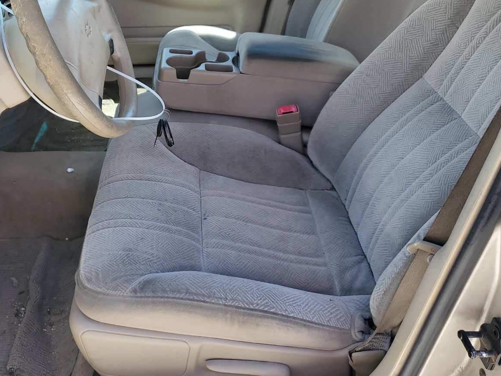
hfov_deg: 50.2
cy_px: 138
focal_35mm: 36
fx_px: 521
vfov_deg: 39.4
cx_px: 155
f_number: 1.5
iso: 50
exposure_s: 1/455
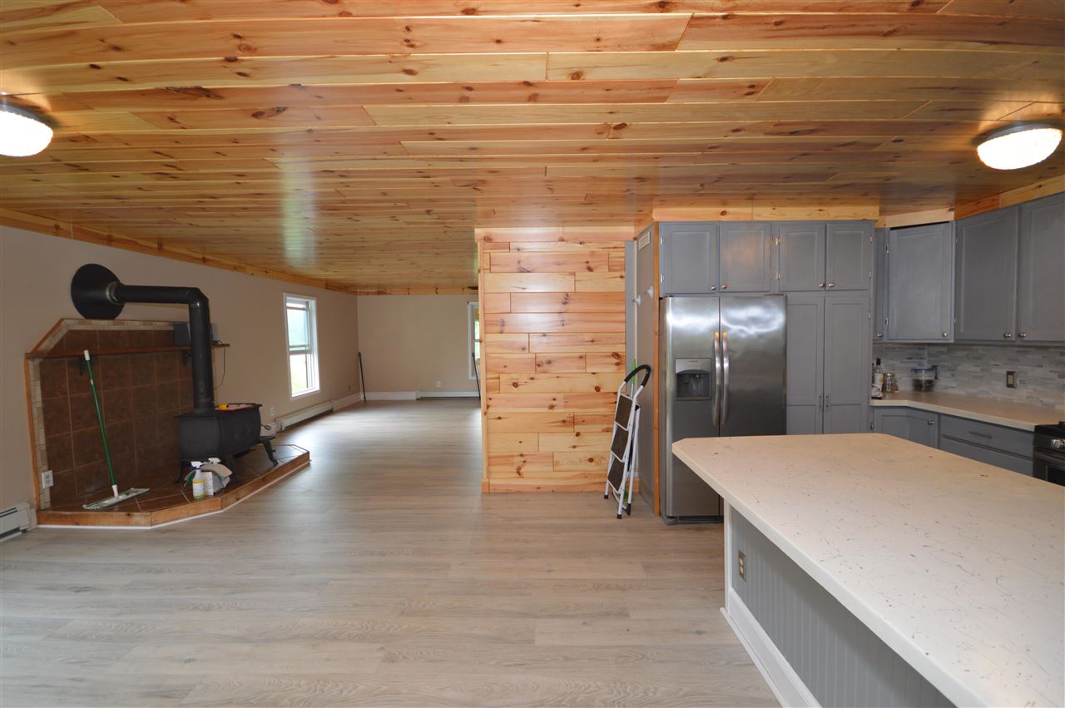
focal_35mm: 15
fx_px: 443
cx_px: 532
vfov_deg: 77.2
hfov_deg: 100.4
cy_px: 354
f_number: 4
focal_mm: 10
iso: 450
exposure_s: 1/60
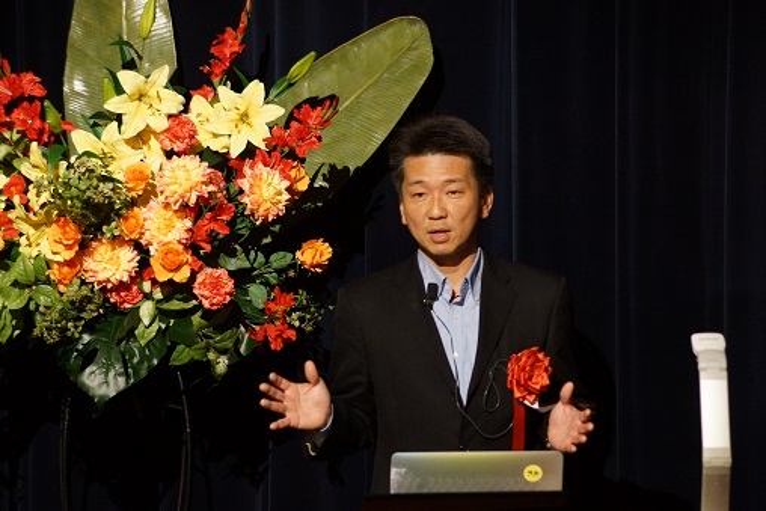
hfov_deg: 6.9
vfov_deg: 4.6
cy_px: 256
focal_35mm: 300
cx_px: 383
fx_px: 6385
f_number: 5.6
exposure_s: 1/40
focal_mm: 200
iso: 1600
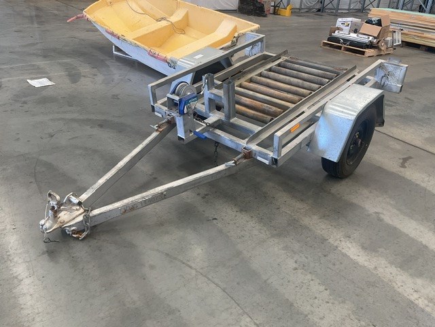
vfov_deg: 48.2
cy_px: 164
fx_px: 364
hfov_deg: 61.7
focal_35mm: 29
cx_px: 218
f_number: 1.8
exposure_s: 1/100
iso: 50
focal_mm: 3
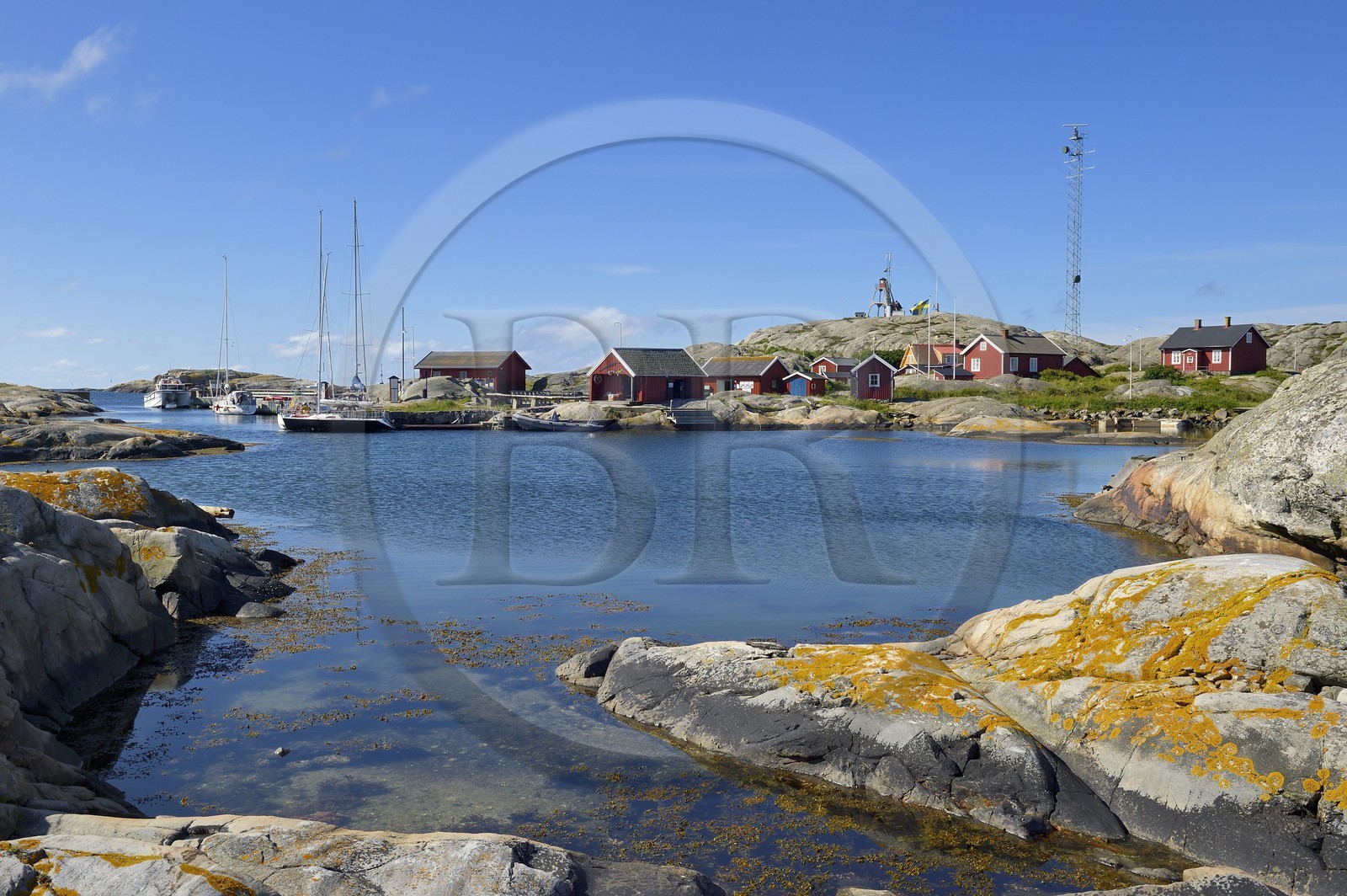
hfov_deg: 55.8
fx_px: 1271
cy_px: 448
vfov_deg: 38.8
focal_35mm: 34
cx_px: 674
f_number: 14
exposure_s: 1/250
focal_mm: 34
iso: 200
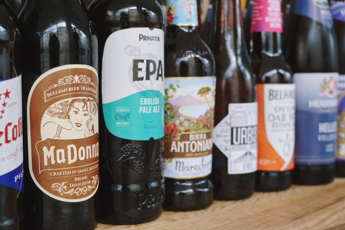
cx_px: 172
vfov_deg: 24.4
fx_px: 532
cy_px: 115
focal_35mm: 56
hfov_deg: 35.9
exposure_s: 1/60
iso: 320
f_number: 5.6
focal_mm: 37
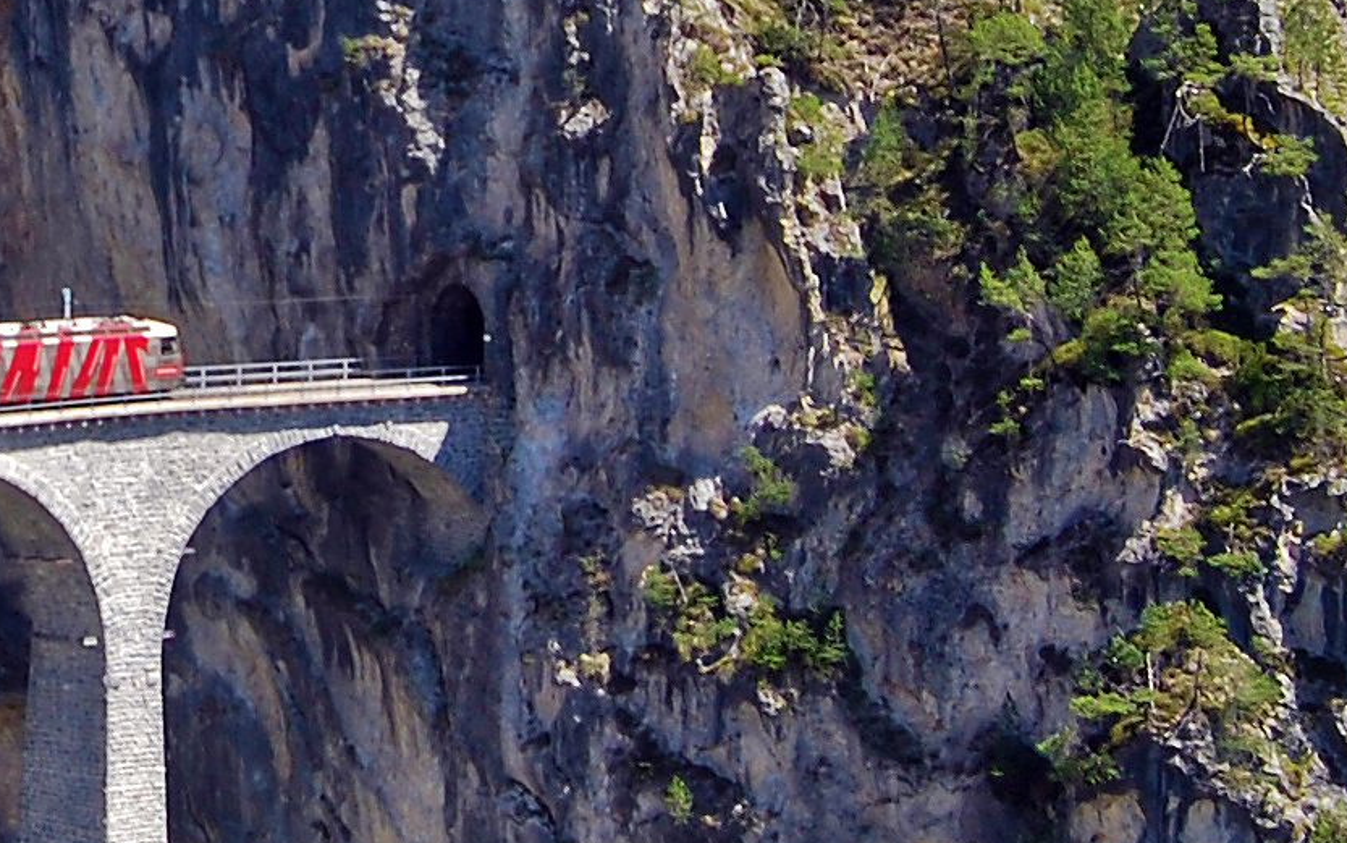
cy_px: 6
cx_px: -57
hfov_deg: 15.9
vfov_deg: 10.2
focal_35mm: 128
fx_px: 4700
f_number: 7.1
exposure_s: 1/200
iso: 100
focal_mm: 18
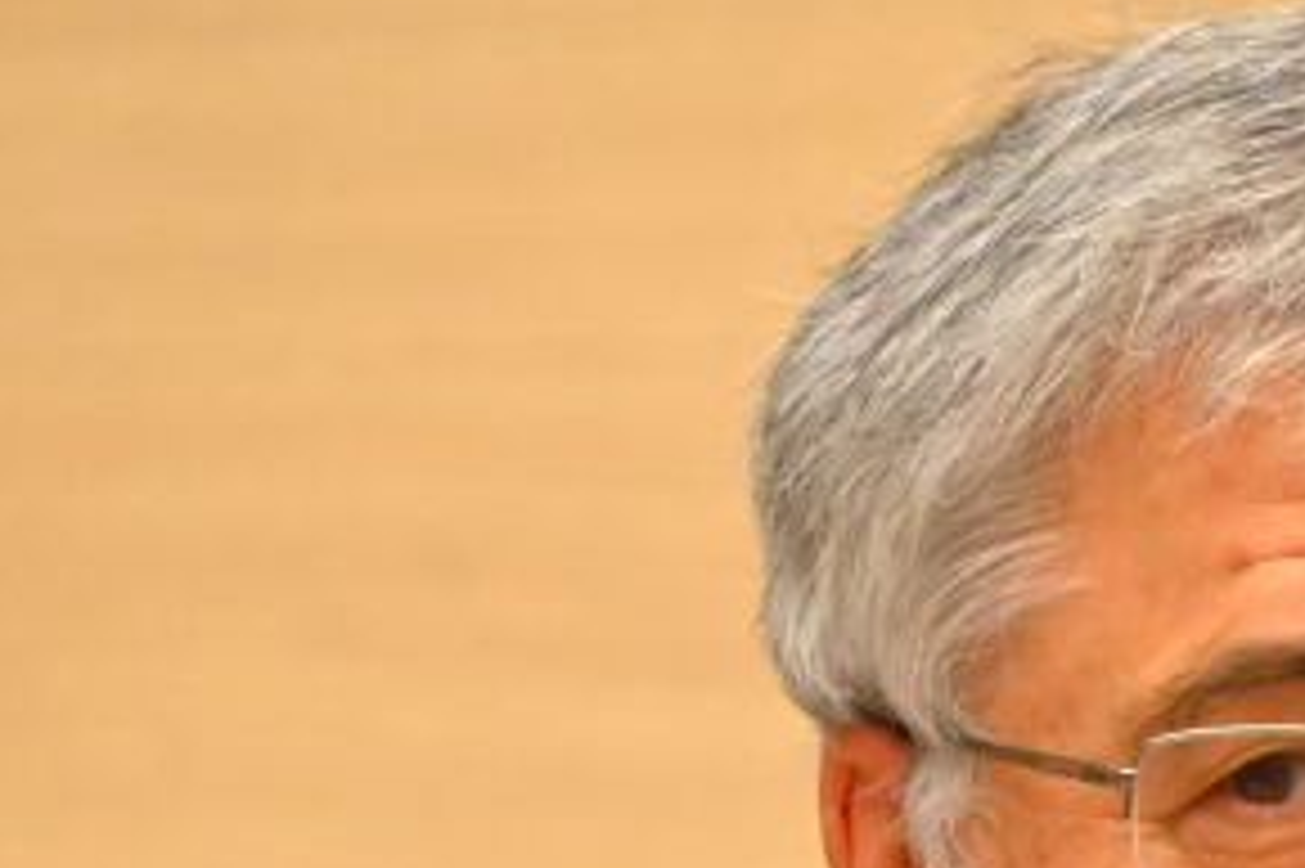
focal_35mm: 829
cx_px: 1210
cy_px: 1079
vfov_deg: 1.7
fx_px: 30033
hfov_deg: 2.5
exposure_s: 1/320
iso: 11400
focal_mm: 300
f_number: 5.6
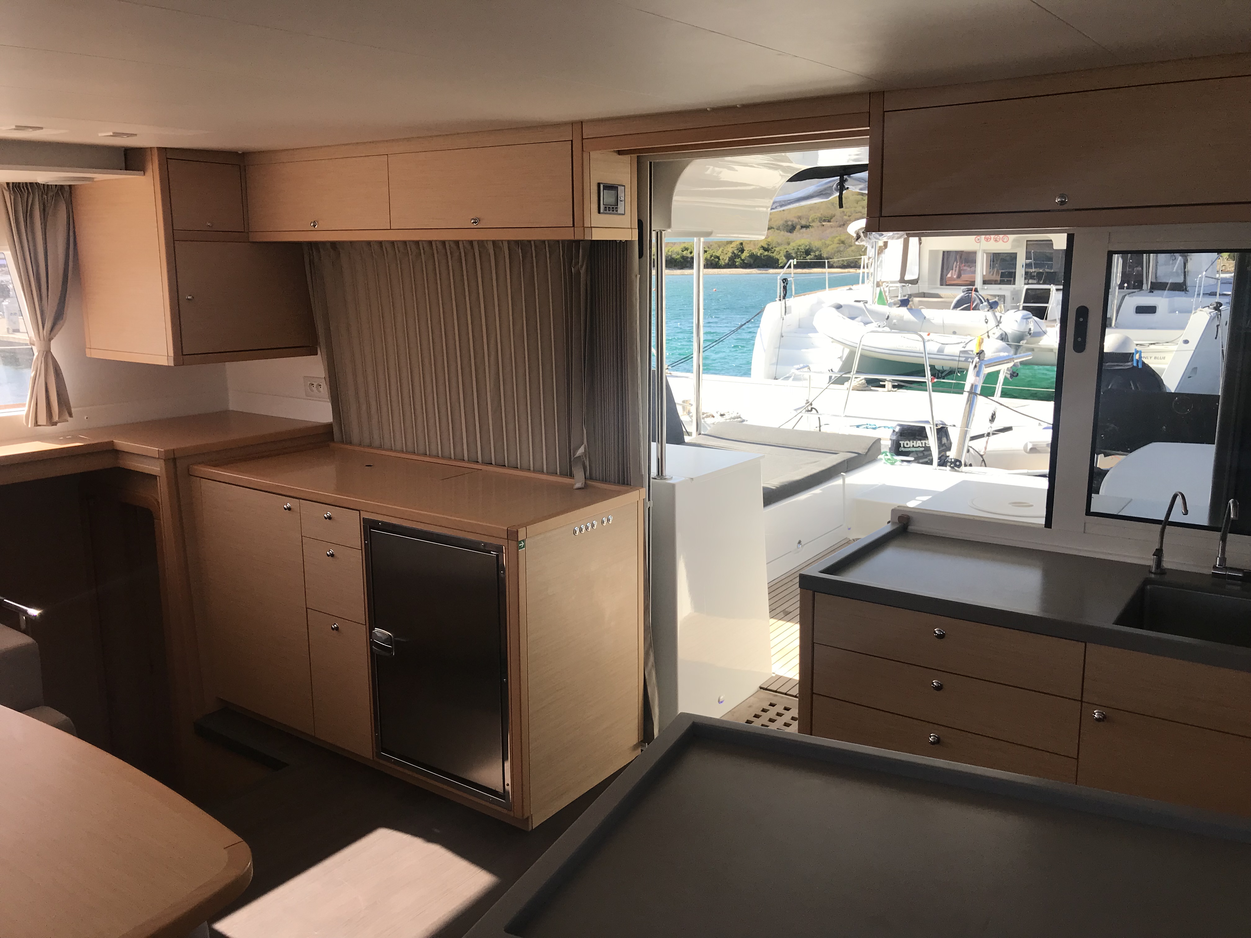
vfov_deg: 49.7
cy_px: 469
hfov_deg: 63.4
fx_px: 1012
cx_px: 626
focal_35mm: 28
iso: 20
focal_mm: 3.99
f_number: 1.8
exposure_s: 1/622
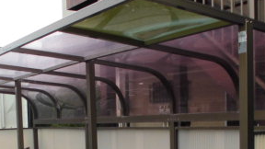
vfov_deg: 18.4
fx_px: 443
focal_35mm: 63
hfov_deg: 33.3
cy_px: 165
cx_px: 122
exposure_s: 1/200
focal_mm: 4.6
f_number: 3.5
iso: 100
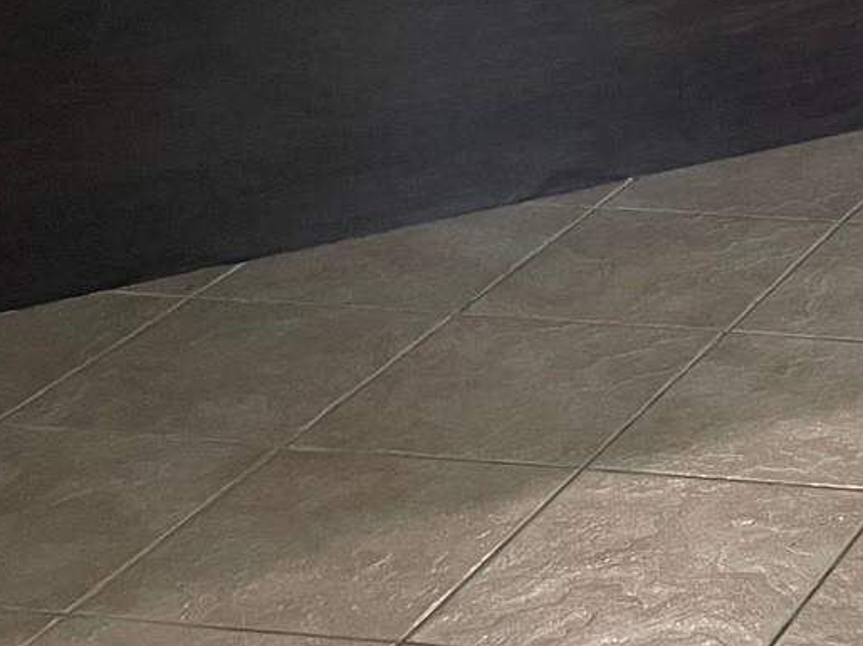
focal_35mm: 102
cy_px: -258
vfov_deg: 13.8
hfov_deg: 16.2
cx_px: 1563
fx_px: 2542
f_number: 1.6
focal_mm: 4.2
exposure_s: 1/60
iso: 250
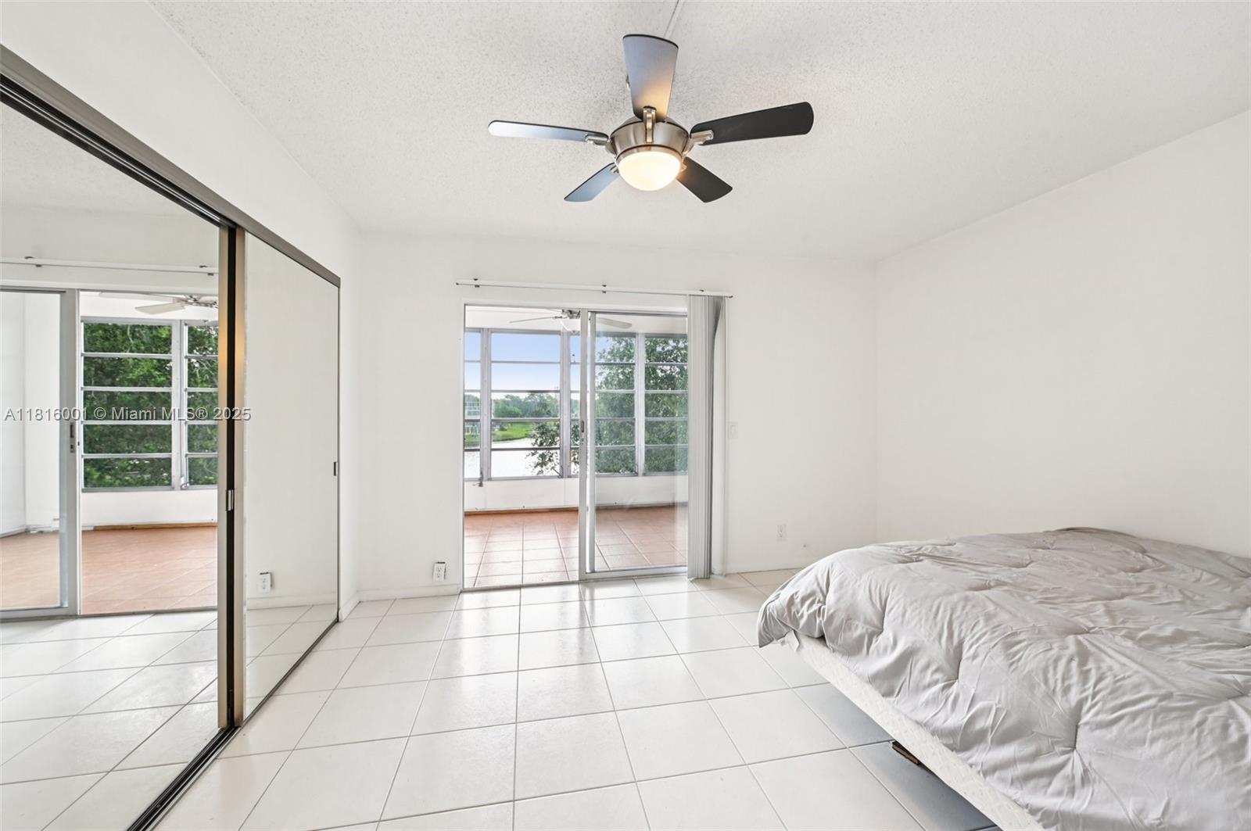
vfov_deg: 81.1
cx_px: 626
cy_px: 416
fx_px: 486
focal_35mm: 14
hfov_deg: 104.3
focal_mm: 14
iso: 220
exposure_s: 1/13
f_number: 8
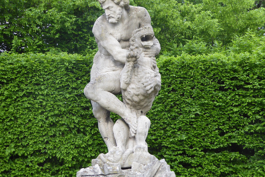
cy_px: 79
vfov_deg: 17.5
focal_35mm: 78
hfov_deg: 26.0
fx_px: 574
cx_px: 134
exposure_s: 1/30
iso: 200
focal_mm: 13.2
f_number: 4.6
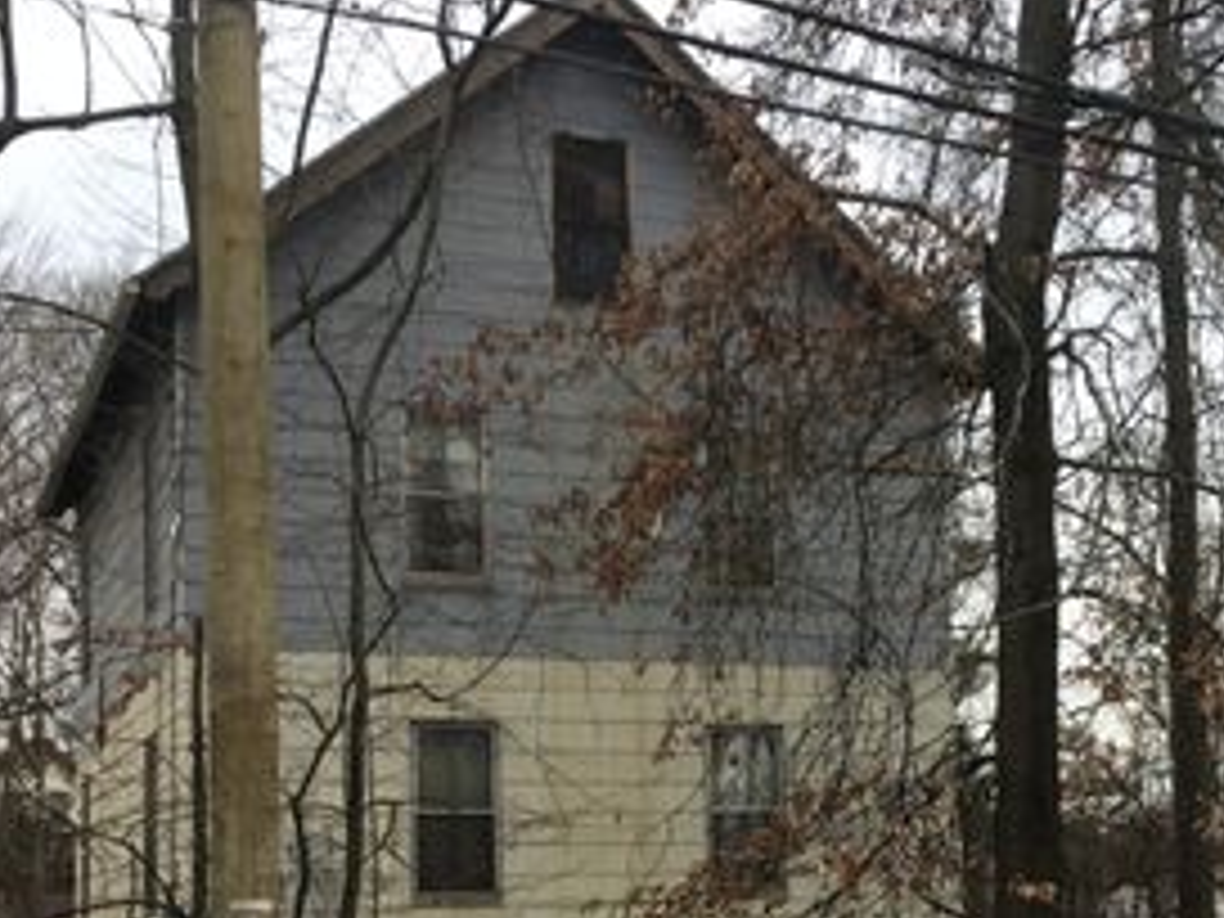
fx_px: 2015
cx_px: 810
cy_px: 740
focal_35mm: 57
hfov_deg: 33.5
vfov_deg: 25.2
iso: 25
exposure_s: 1/139
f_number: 2.4
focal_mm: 3.3
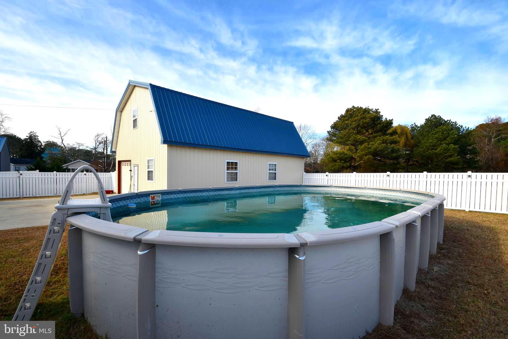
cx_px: 254
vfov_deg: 77.3
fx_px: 212
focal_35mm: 15
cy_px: 170
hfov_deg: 100.4
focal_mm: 10
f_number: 8
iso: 200
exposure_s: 1/250
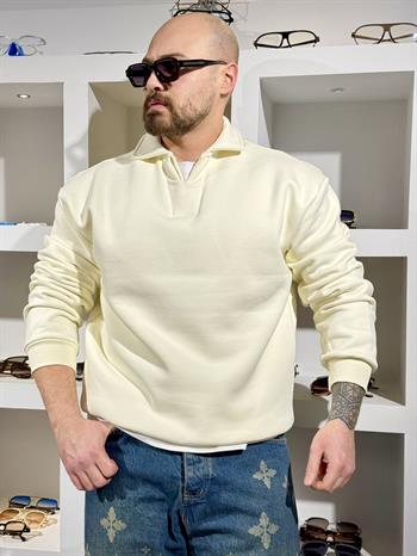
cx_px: 208
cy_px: 278
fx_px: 770
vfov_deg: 39.6
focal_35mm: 48
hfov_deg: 30.3
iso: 64
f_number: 1.78
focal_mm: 6.76
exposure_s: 1/227
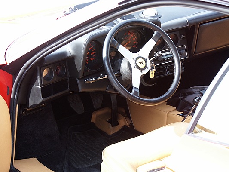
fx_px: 701
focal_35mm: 106
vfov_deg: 14.0
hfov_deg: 18.5
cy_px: 86
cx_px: 114
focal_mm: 26.24
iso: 100
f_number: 3.5
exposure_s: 1/125
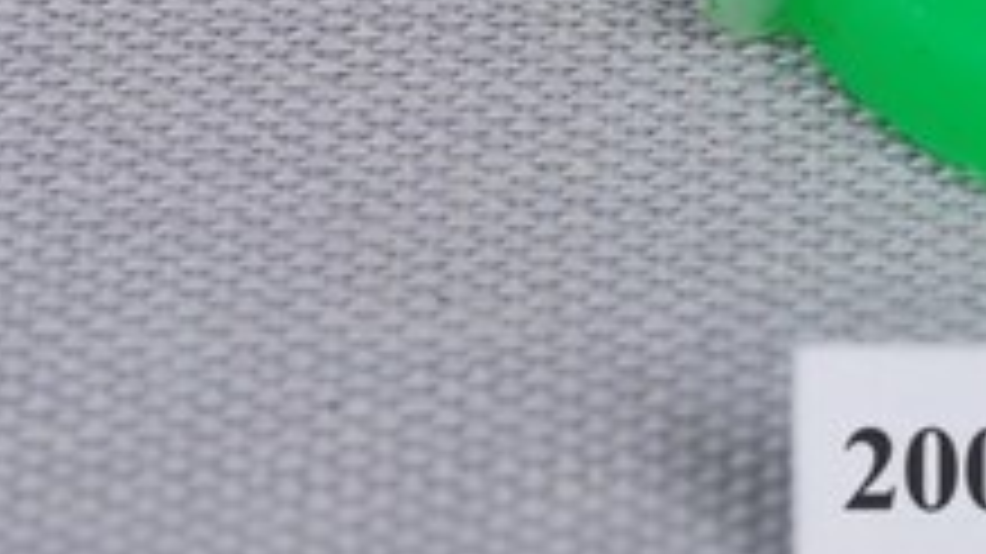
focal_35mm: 276
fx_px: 7213
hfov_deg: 7.7
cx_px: 1261
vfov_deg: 4.4
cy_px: -243
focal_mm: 60
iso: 100
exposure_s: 1/125
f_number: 25
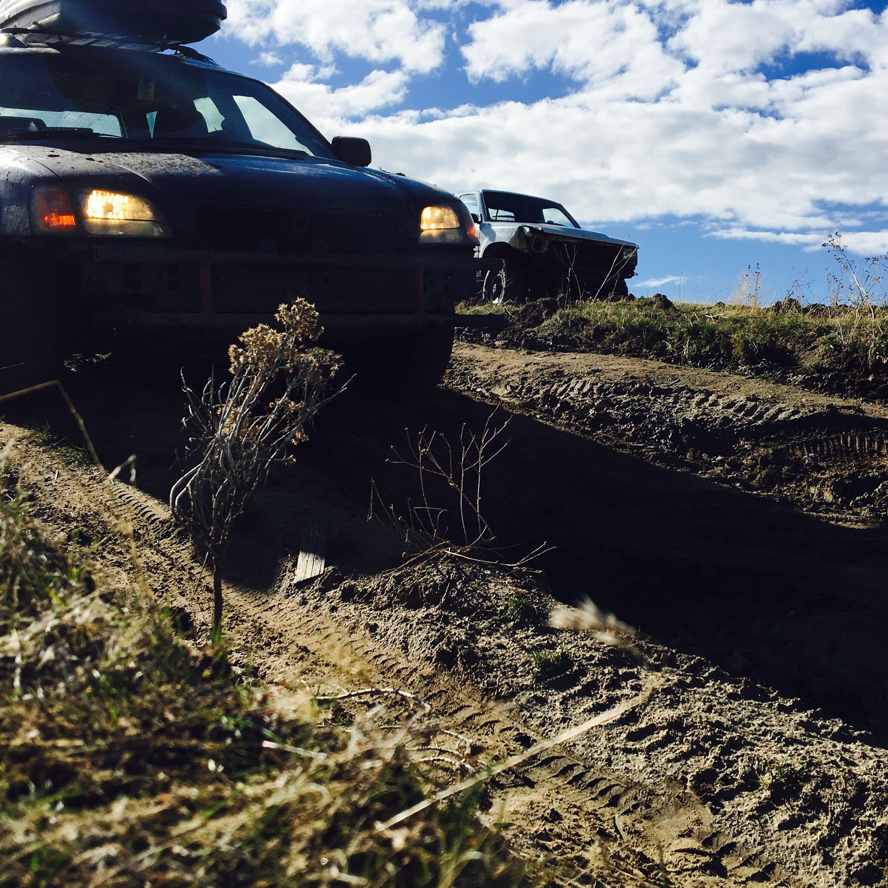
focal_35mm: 44
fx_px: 1277
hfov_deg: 38.3
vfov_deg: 38.3
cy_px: 400
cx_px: 507
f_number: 2.2
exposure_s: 1/3497
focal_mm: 4.15
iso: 25
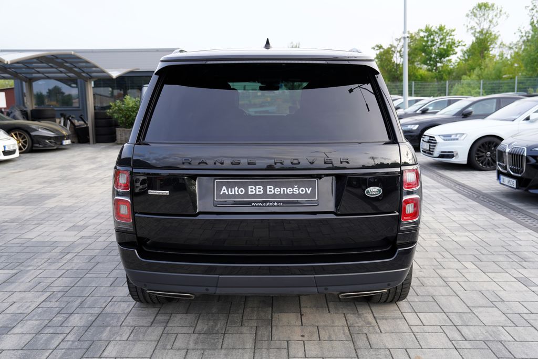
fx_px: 493
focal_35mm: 33
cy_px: 180
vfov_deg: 40.0
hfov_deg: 57.2
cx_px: 269
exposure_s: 1/80
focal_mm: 33
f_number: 4
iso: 100
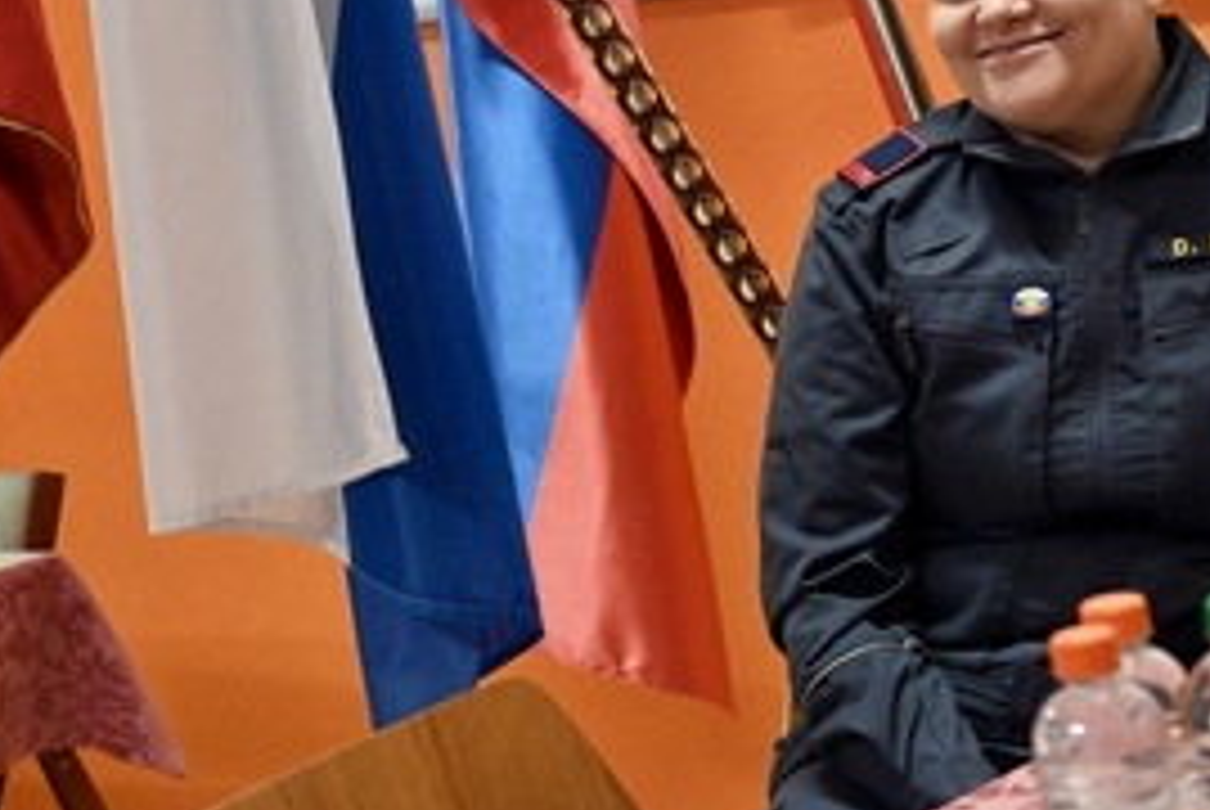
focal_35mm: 122
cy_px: 153
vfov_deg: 11.2
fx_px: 4105
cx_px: 765
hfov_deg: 16.7
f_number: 6
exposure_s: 1/60
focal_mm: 73
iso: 3200
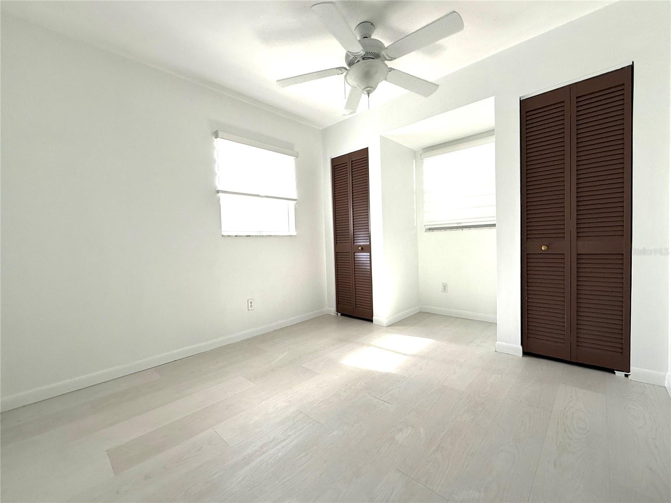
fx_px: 271
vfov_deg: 85.7
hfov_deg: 102.1
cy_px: 252
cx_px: 336
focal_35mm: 14
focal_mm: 2.22
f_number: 2.2
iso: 64
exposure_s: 1/206
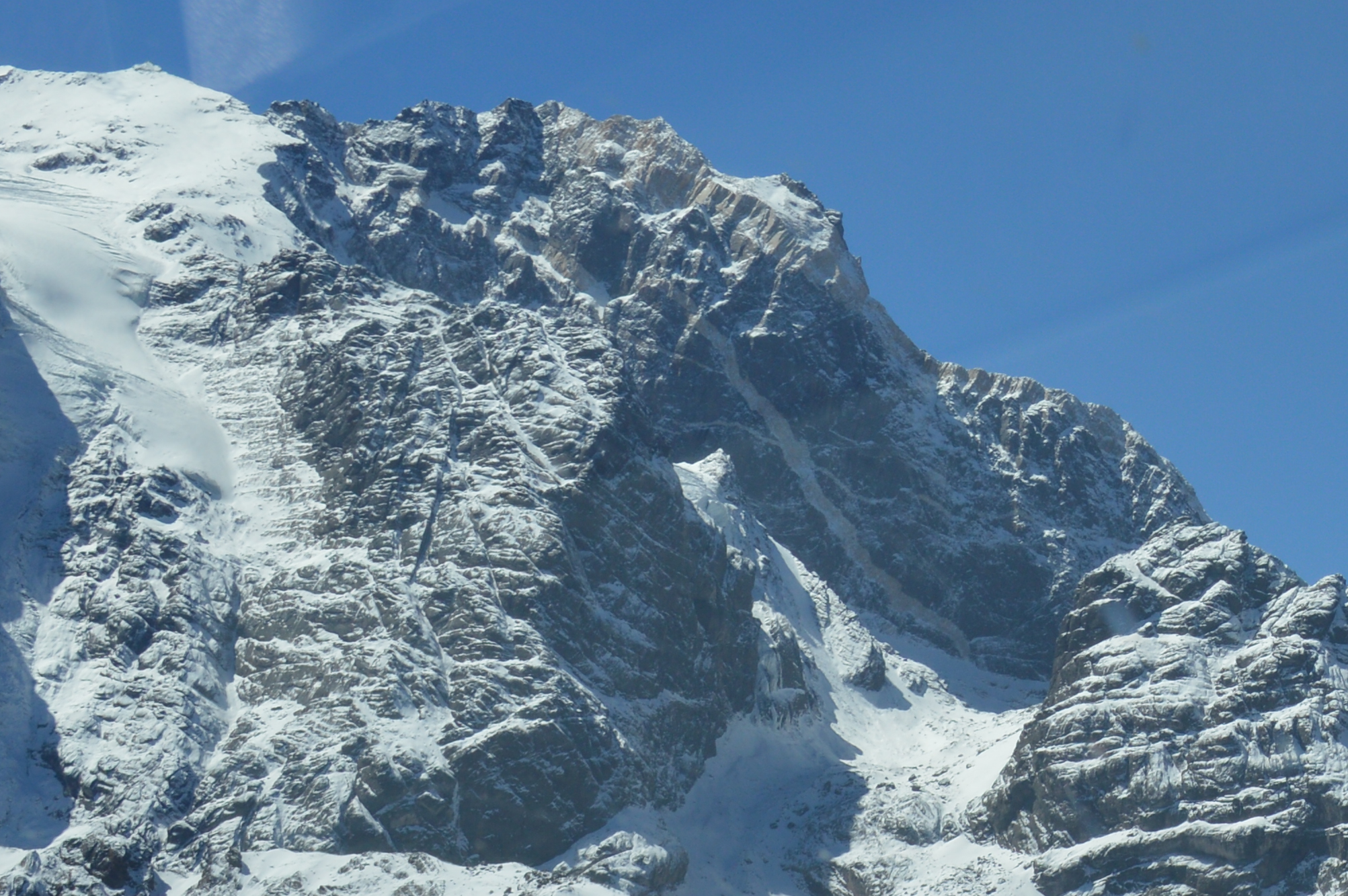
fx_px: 4714
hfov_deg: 15.5
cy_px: 417
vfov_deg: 10.9
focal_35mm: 126
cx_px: 1757
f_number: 9
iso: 100
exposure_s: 1/320
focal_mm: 28
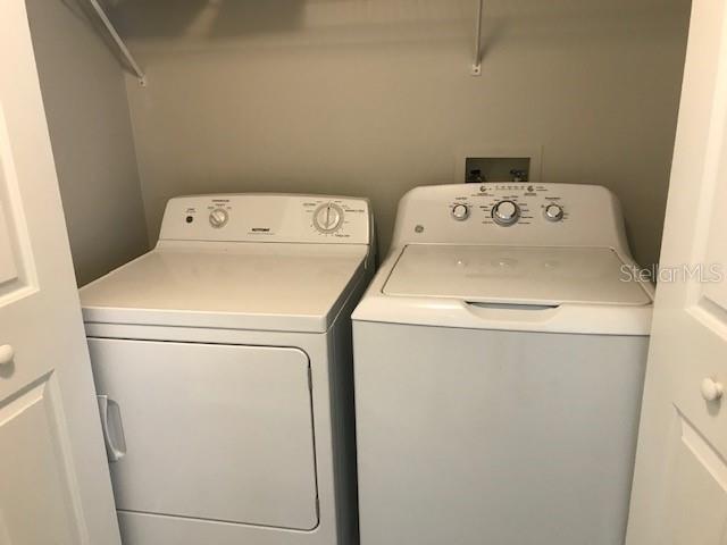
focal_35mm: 28
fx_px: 588
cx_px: 364
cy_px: 272
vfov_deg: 49.7
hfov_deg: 63.4
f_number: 1.8
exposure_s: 1/15
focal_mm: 3.99
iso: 50
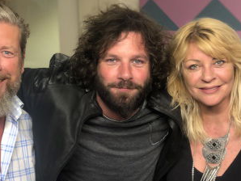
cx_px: 103
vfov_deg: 17.0
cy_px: 93
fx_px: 606
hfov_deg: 22.5
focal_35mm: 87
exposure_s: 1/33
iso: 80
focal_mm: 6
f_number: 2.4
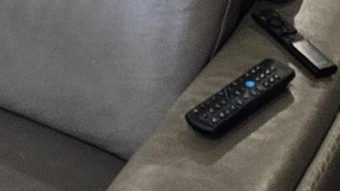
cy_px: -444
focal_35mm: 126
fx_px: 1136
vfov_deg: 7.9
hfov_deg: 17.0
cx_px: 163
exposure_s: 1/120
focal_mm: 6.3
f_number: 1.7
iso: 800
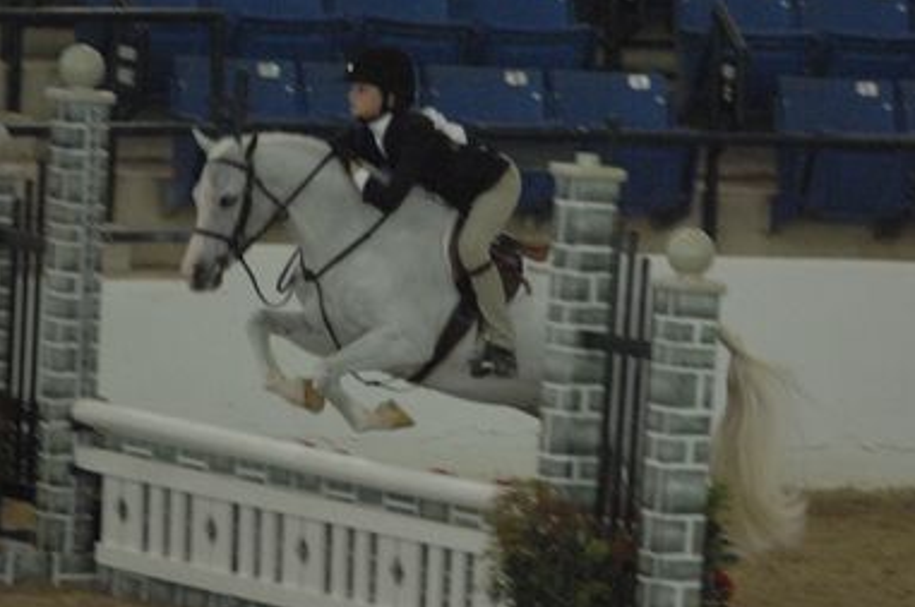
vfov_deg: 2.7
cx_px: 459
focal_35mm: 504
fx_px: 12794
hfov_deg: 4.1
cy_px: 332
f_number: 2.8
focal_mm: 200
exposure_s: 1/320
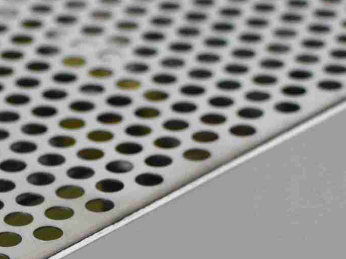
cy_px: 334
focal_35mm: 222
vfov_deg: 6.6
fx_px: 2219
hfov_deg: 8.8
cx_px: -125
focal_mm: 35
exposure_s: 1/125
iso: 800
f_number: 4.5
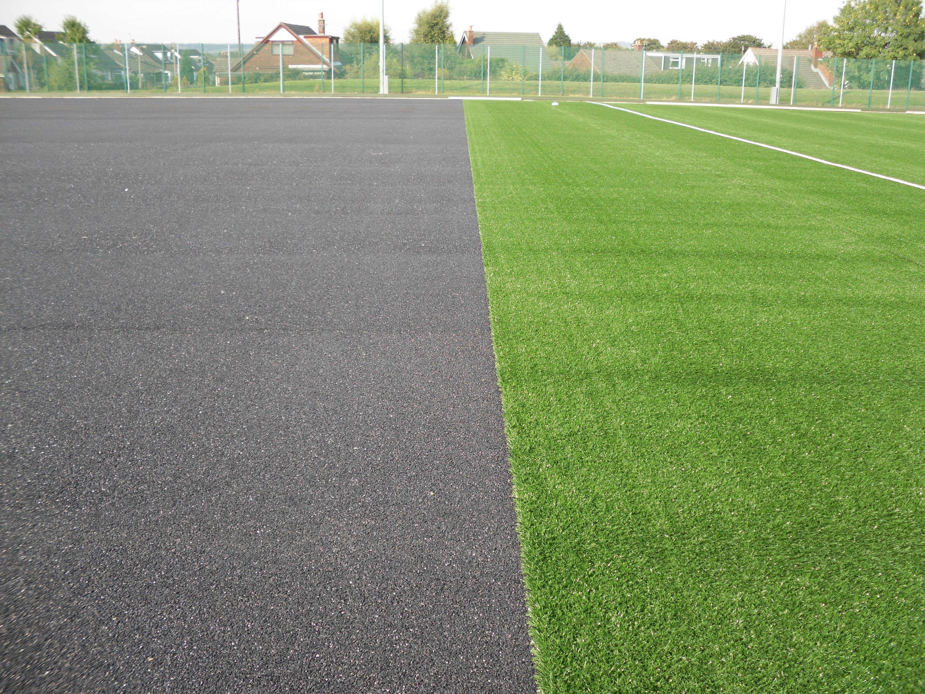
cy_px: 347
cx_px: 462
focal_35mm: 35
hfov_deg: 52.6
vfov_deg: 40.7
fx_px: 935
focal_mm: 6.3
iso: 80
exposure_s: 1/215
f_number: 3
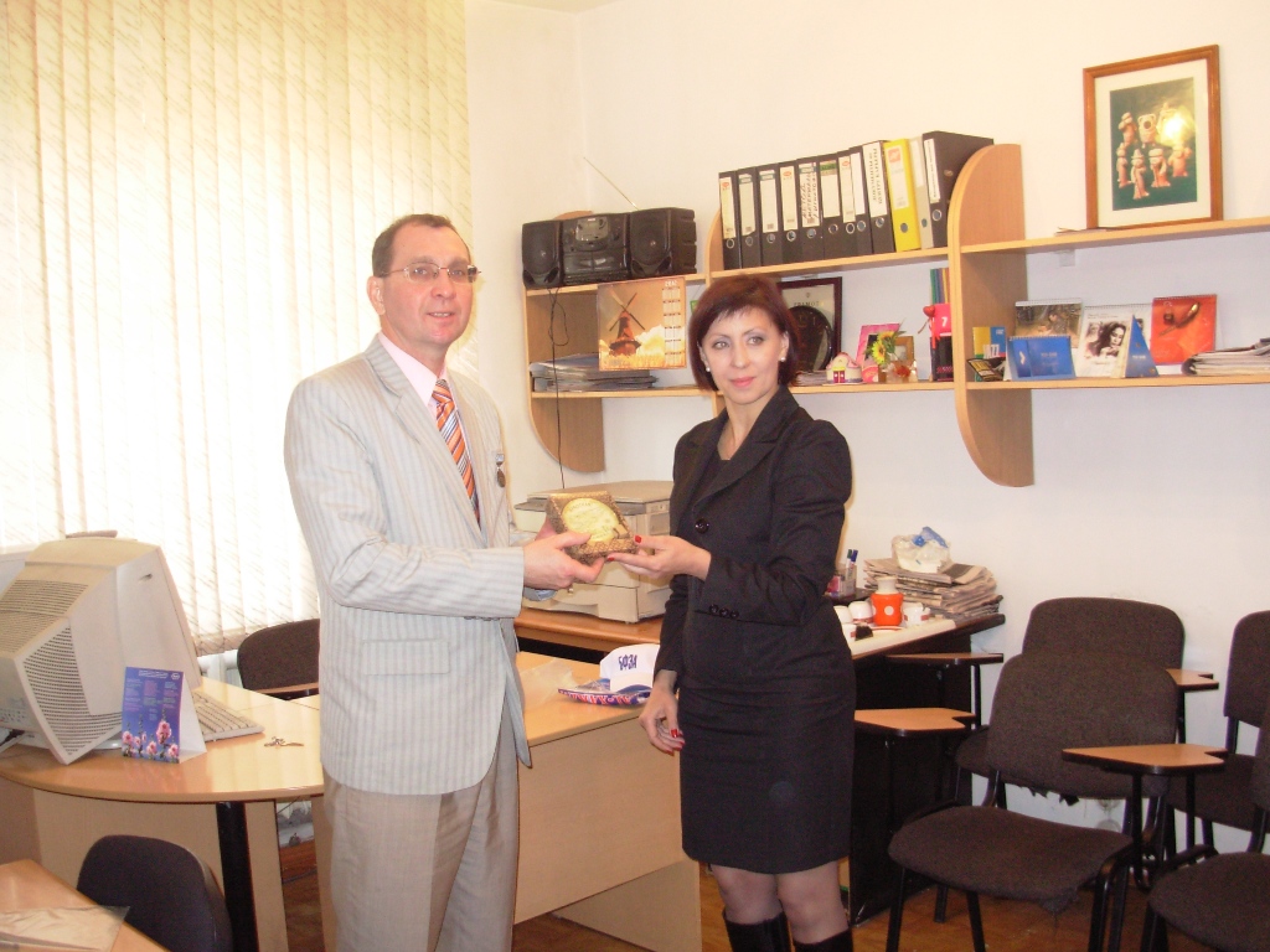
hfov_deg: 49.0
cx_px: 635
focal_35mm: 38
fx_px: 1394
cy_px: 476
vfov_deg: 37.7
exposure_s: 1/13.5
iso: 116
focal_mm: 6.3
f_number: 2.9
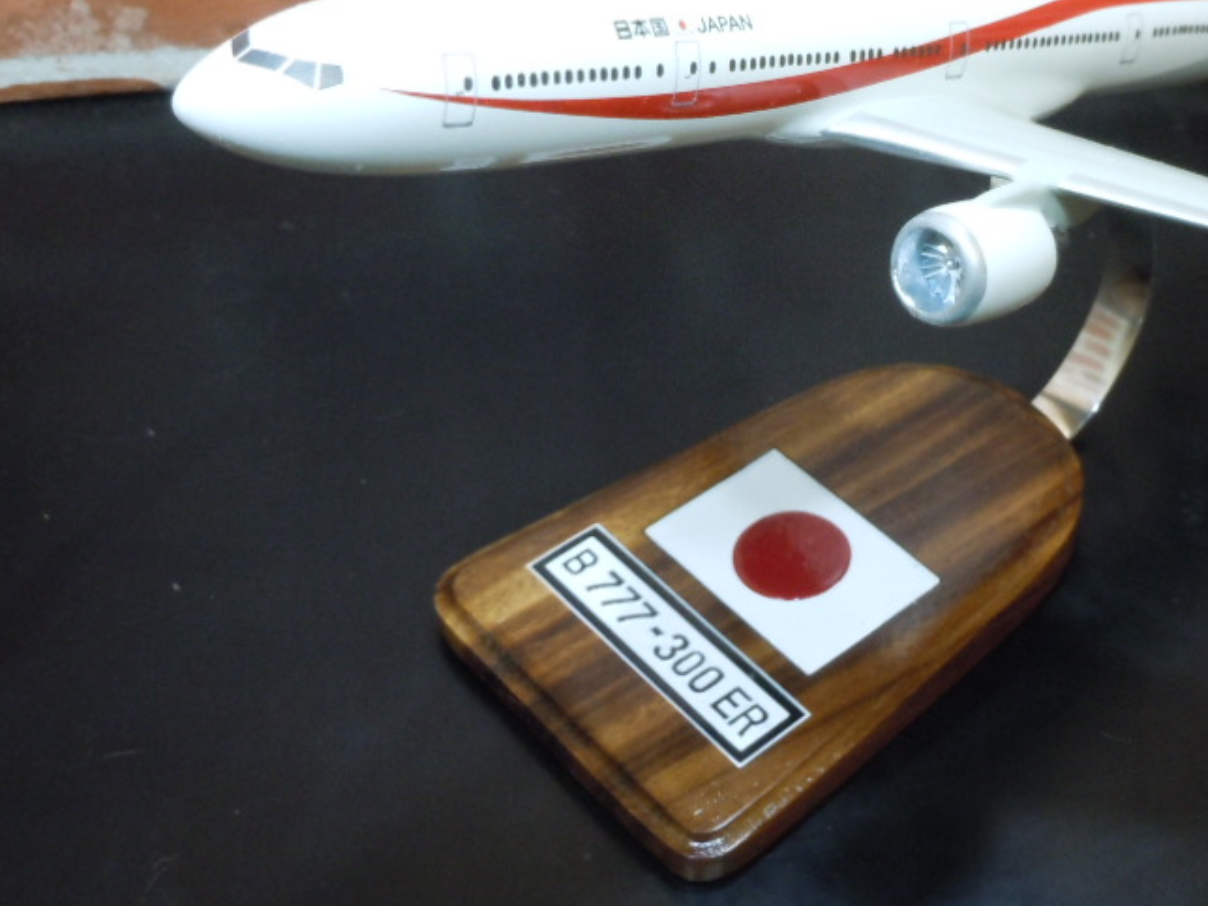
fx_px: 2164
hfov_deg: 30.6
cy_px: 253
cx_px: 914
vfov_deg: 23.5
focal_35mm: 62
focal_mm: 6.9
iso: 400
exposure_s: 1/13
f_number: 4.3
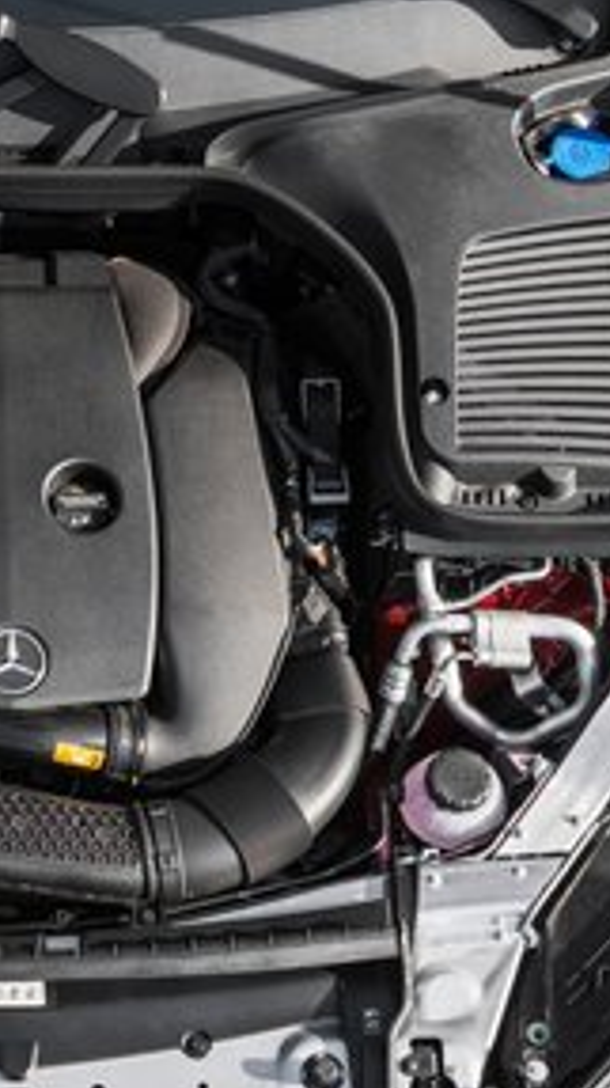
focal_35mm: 127
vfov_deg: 16.9
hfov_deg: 9.4
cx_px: -49
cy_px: 732
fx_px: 3659
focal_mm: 58
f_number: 11
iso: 200
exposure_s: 1/200
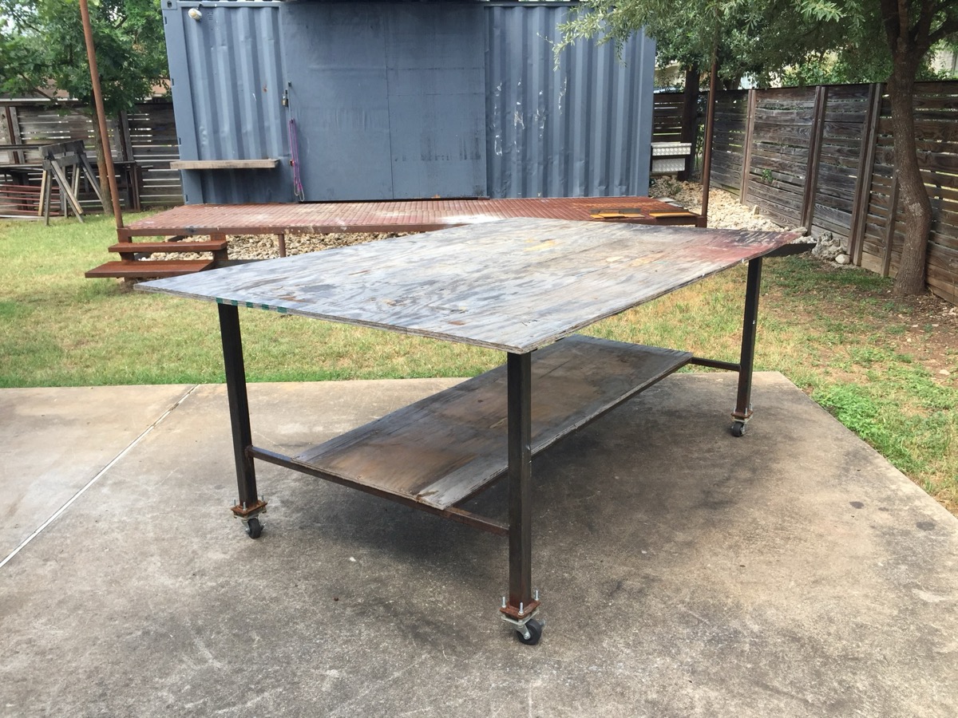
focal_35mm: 29
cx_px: 479
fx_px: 803
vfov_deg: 48.2
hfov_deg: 61.7
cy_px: 359
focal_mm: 4.15
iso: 32
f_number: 2.2
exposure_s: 1/412
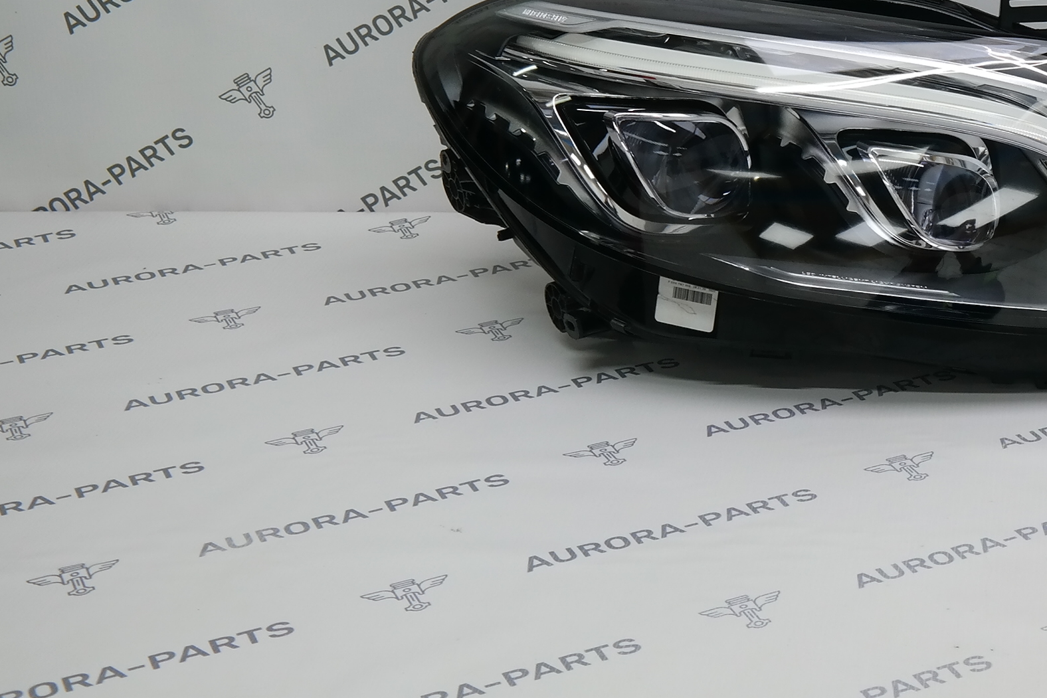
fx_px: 2152
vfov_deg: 18.3
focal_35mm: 74
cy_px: 164
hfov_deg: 24.6
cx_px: 1273
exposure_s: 1/50
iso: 200
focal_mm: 20
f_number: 5.6
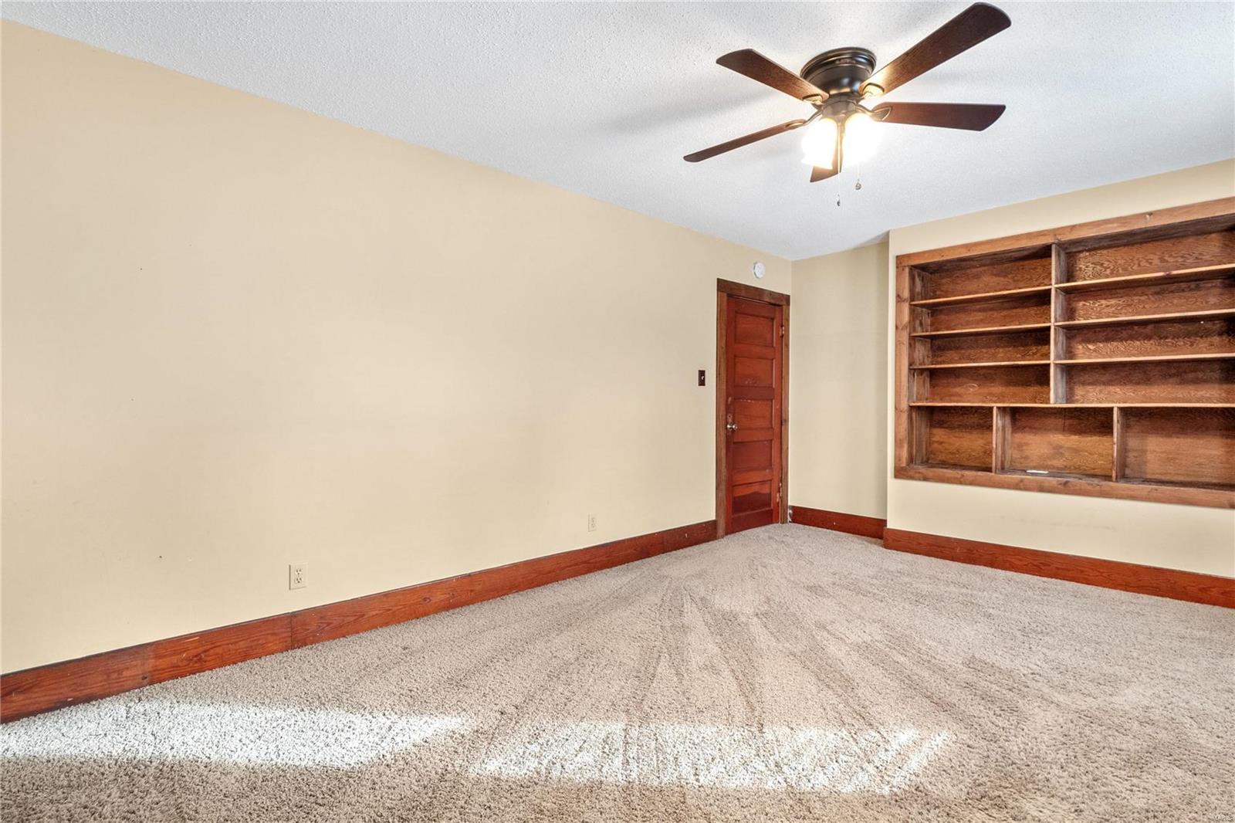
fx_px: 549
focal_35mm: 16
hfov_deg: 96.7
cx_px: 618
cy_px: 412
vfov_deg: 73.7
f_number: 9
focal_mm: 8
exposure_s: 1/1.67
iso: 400
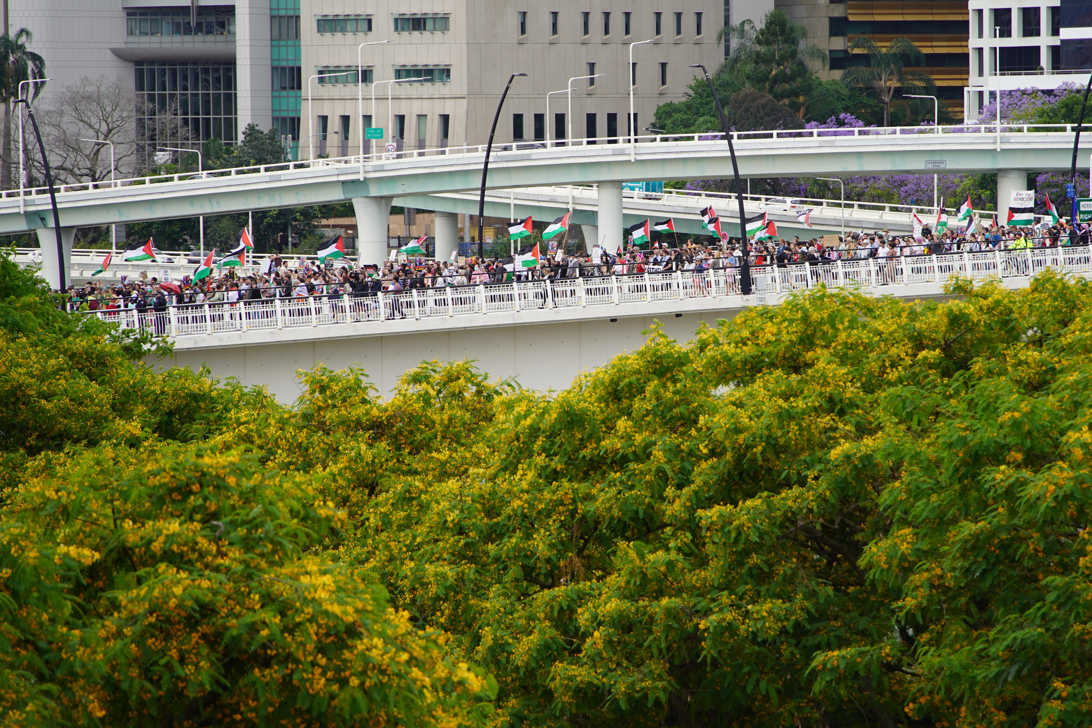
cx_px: 638
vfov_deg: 5.3
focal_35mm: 258
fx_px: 7825
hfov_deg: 8.0
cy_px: 286
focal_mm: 200
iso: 125
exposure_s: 1/250
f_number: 5.6
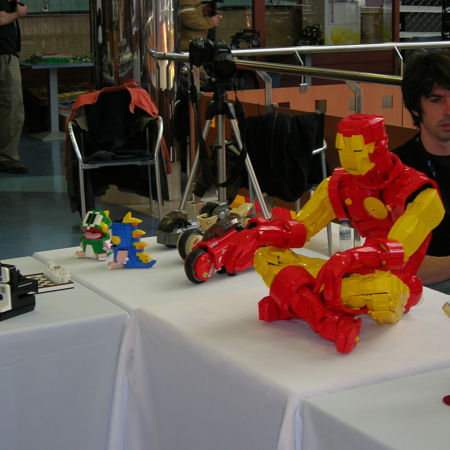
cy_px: 222
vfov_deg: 22.2
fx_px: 1147
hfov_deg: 22.2
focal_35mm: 78
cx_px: 231
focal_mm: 12.7
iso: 64
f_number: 3.5
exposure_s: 1/30
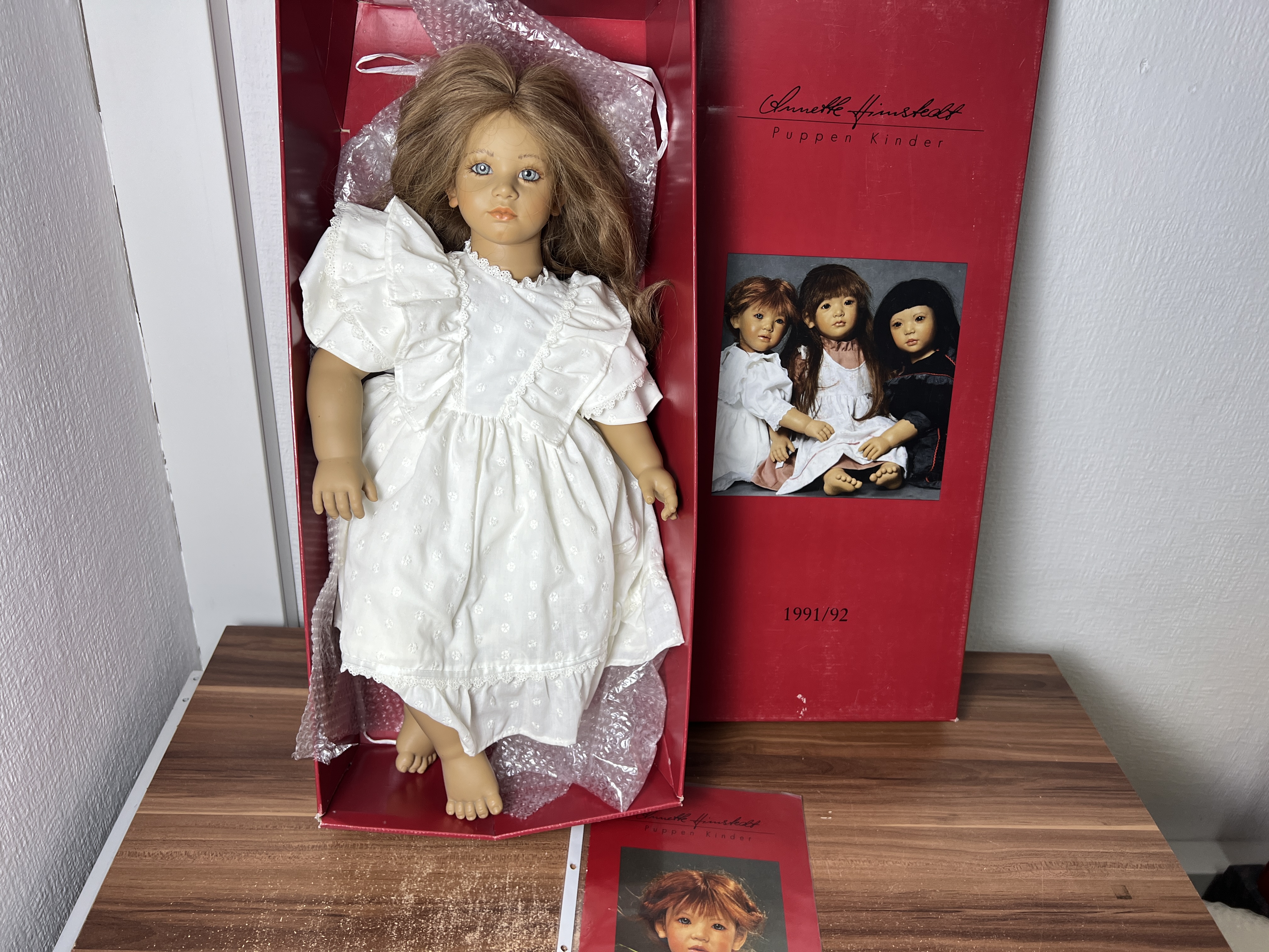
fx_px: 953
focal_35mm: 26
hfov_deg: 67.3
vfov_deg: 53.1
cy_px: 476
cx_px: 634
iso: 50
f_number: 1.5
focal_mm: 5.7
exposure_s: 1/100
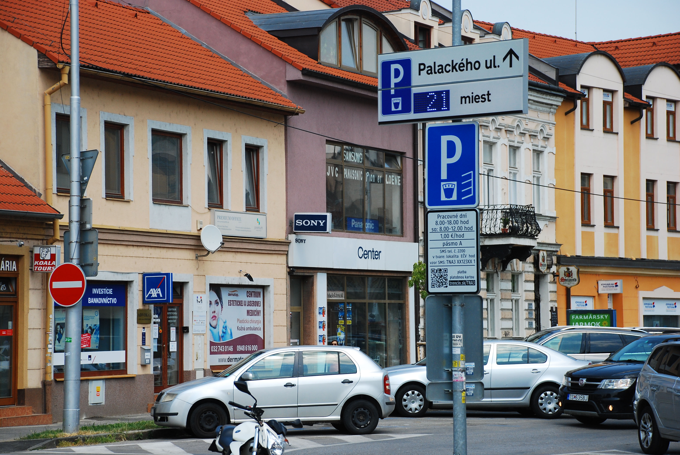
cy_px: 228
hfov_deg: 19.4
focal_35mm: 105
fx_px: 1986
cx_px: 340
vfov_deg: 13.1
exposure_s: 1/640
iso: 200
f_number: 6.3
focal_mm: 70
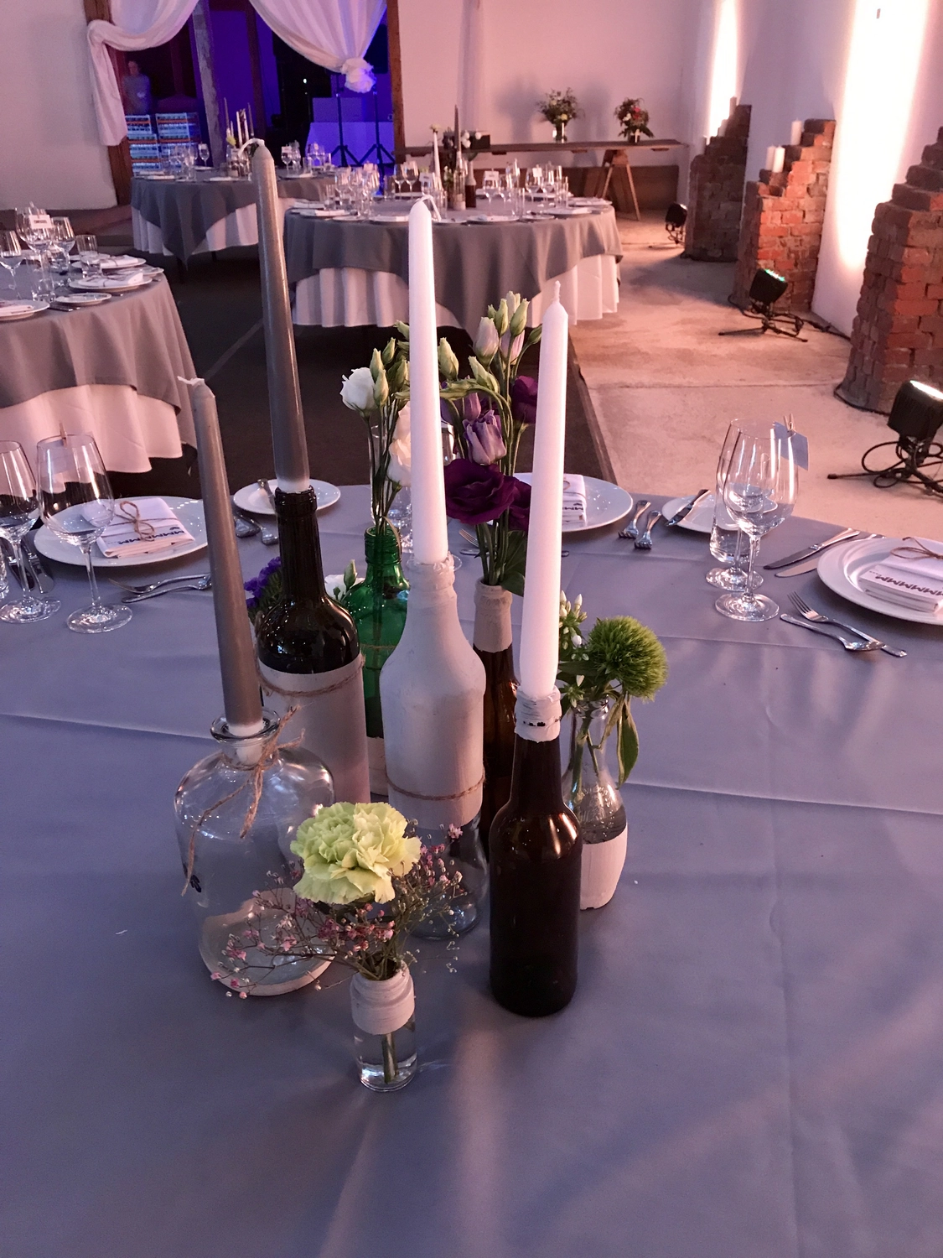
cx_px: 472
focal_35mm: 28
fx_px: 1017
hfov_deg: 49.7
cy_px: 629
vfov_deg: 63.4
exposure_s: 1/11
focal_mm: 3.99
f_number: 1.8
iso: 100
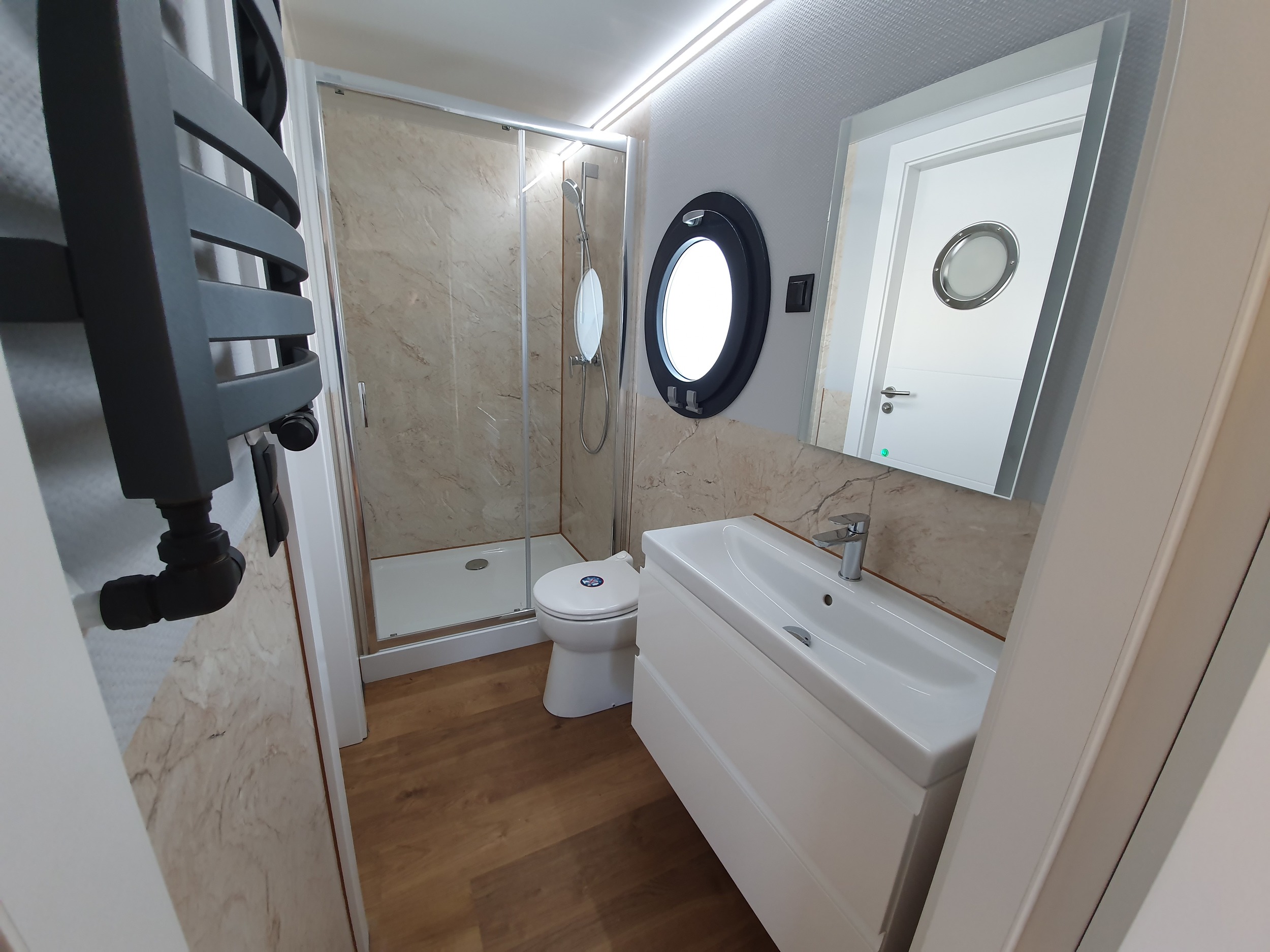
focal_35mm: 13
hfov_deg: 106.2
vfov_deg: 89.9
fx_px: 477
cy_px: 476
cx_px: 635
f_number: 2.2
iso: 160
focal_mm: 1.8
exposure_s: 1/50
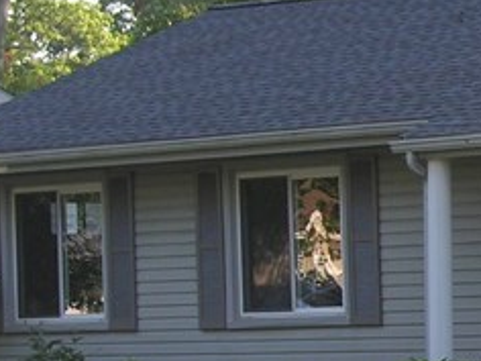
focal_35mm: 195
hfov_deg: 9.6
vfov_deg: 7.6
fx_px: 2710
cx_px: 885
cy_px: 353
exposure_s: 1/86.6
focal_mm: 11.5
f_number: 4.3
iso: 50
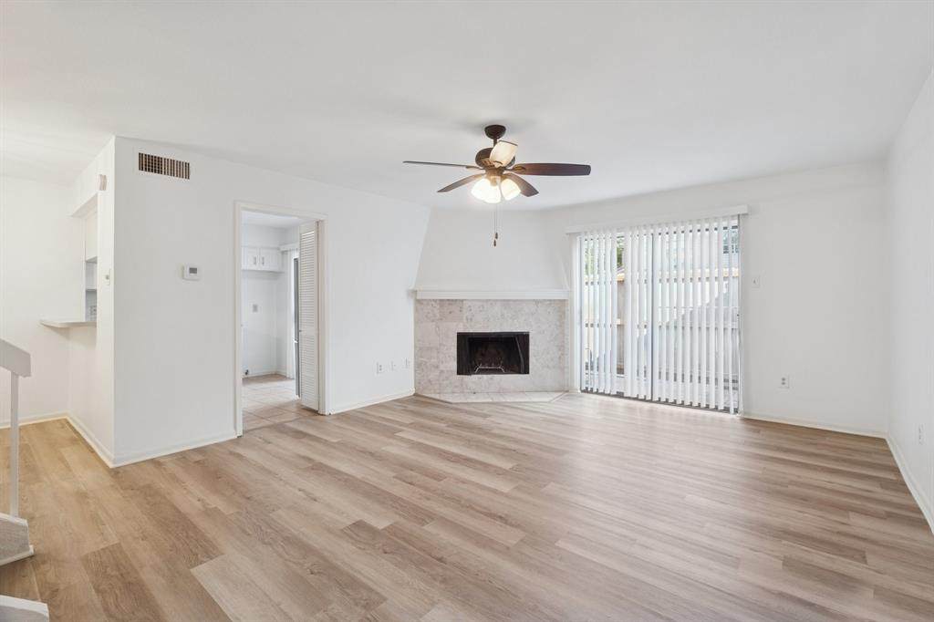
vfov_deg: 73.7
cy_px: 311
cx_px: 467
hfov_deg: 96.8
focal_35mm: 16
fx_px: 415
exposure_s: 1/6
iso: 250
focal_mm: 16
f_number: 8
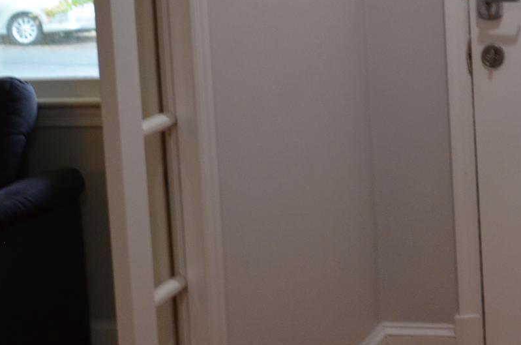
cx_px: 507
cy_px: 32
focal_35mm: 100
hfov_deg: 19.9
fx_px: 1444
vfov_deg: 13.5
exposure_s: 1/50
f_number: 3.8
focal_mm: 26
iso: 800
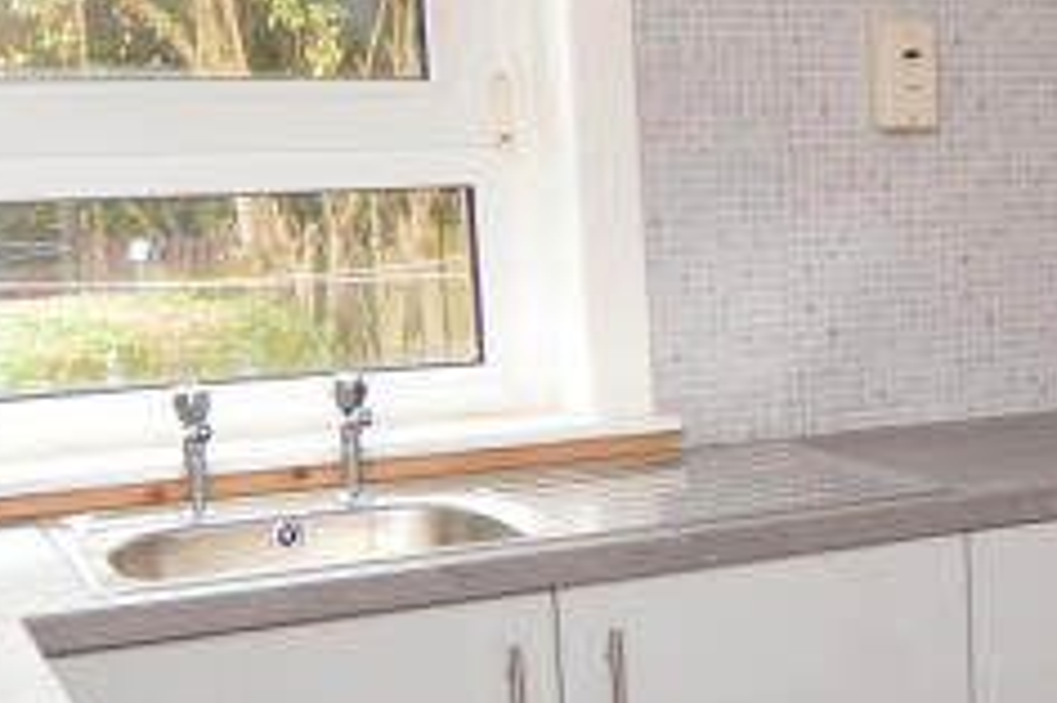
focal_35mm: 65
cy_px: 423
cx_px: 1111
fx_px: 1907
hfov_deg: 28.6
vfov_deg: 20.9
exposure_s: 1/80
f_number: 4.5
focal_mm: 10
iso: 400
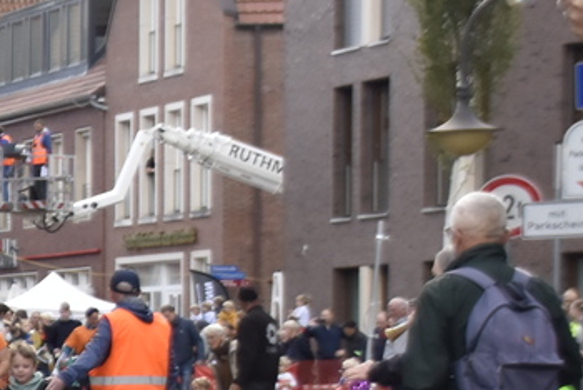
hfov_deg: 9.5
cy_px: 426
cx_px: -548
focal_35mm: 203
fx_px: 3290
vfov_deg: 6.7
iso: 720
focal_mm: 32
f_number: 4.2
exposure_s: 1/1000
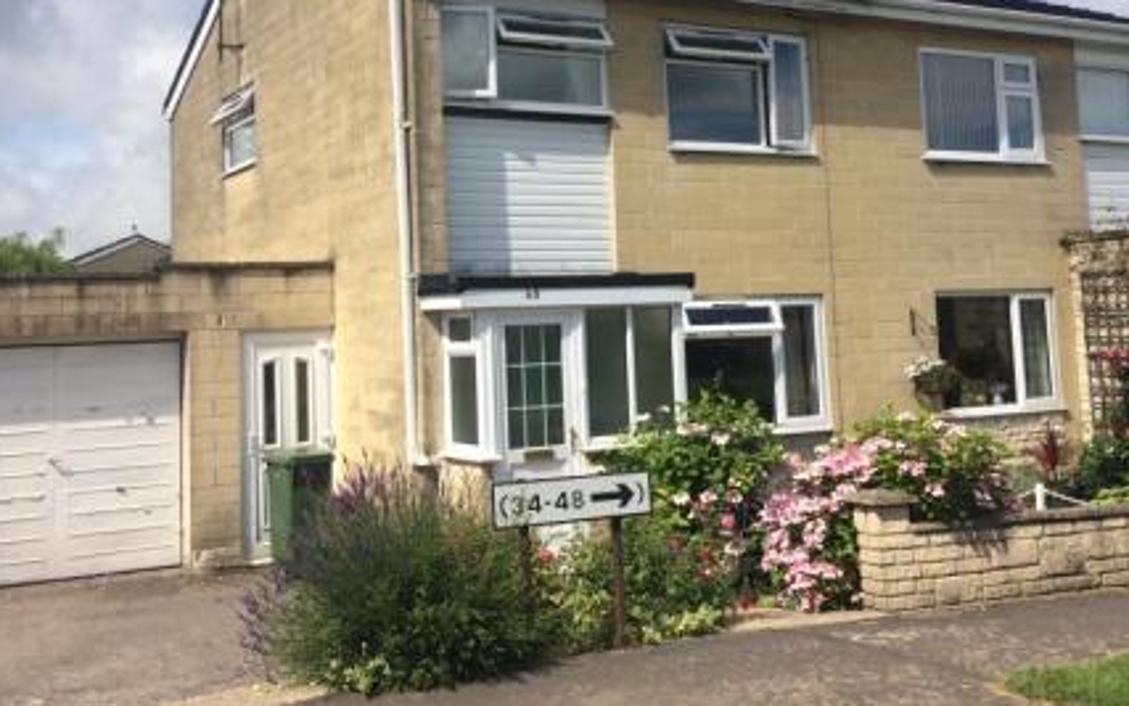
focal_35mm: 42
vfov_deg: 30.2
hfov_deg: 47.1
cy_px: 216
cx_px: 506
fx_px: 1292
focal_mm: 4.15
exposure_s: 1/3165
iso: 32
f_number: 2.2
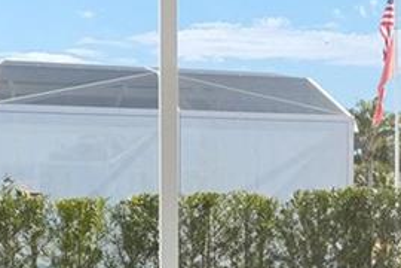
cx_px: 394
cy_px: 240
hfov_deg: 23.5
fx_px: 924
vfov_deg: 16.3
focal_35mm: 83
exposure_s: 1/640
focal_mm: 14
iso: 400
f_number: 7.1
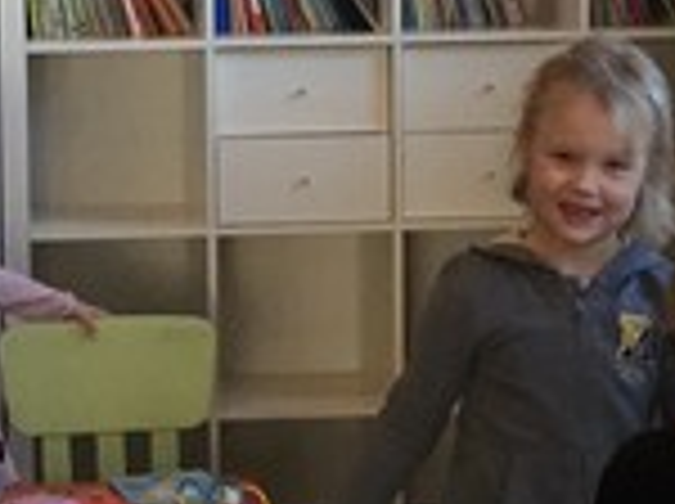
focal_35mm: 158
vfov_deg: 9.4
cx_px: 63
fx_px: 3076
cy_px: 284
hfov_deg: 12.4
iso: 80
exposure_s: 1/33
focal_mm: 4.15
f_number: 2.2
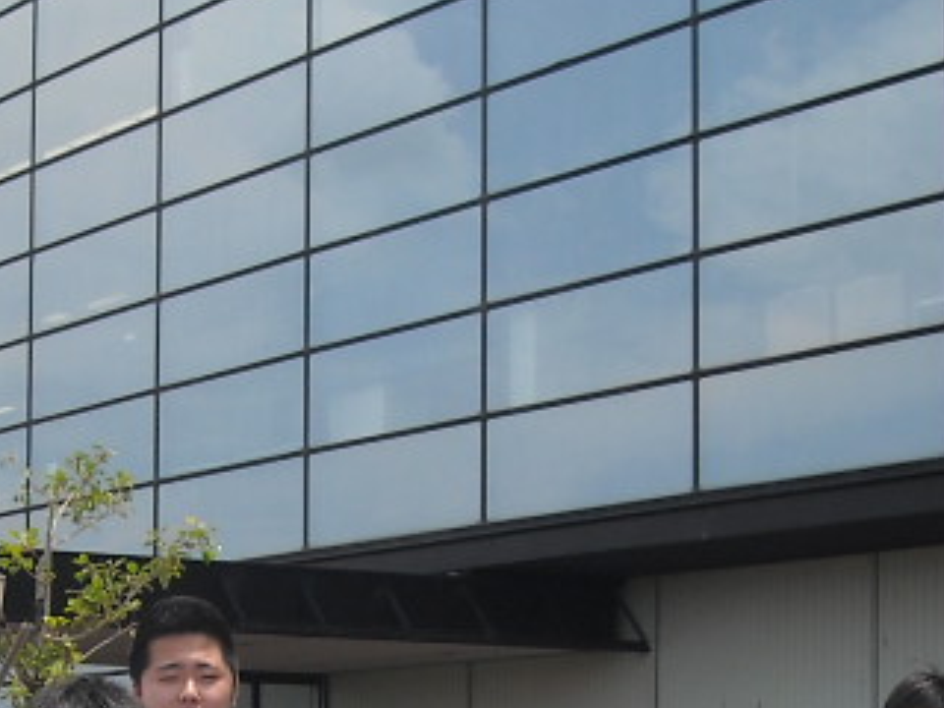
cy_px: 835
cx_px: 254
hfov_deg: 17.5
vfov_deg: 12.9
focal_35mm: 112
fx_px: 3054
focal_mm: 5.7
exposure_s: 1/218
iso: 64
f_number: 5.6
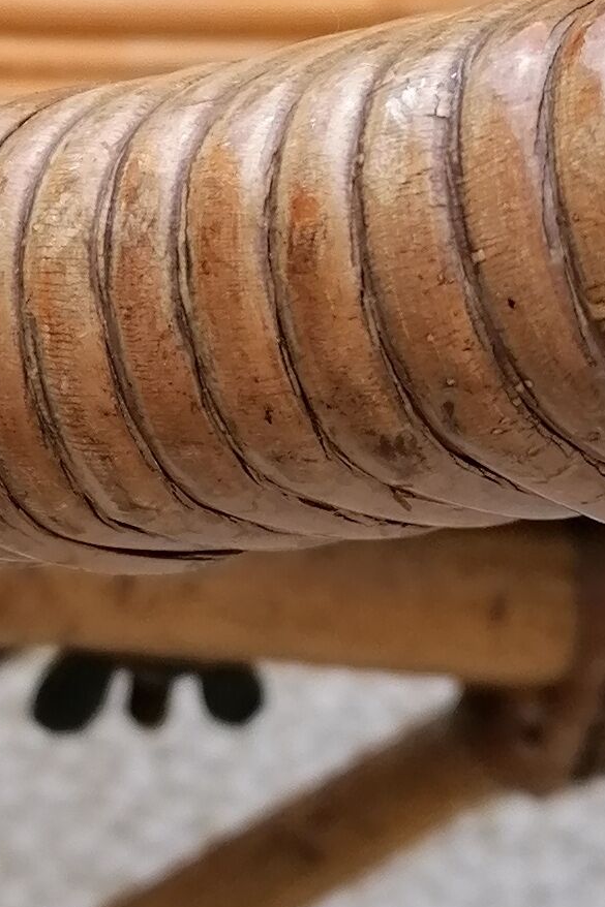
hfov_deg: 10.4
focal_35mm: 128
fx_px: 3228
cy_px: 179
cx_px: -219
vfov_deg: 15.9
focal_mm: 4.75
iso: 50
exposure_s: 1/473
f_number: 1.8
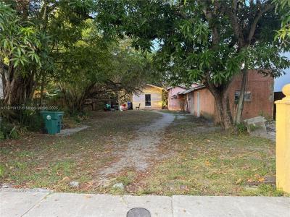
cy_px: 108
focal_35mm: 24
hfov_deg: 71.6
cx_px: 145
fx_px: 201
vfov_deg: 56.8
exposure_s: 1/136
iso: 80
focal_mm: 6.76
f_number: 1.78
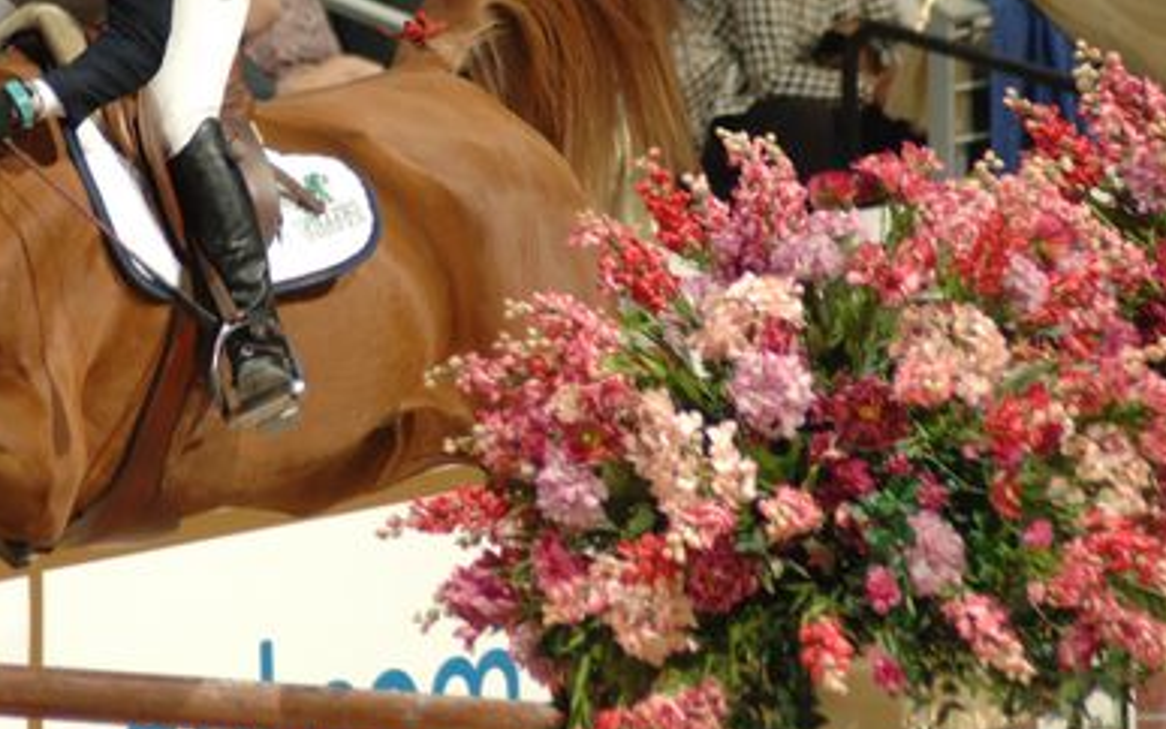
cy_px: 203
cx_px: 425
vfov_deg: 2.1
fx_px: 20086
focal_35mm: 632
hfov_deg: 3.3
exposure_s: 1/250
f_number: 5.6
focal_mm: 250
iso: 400
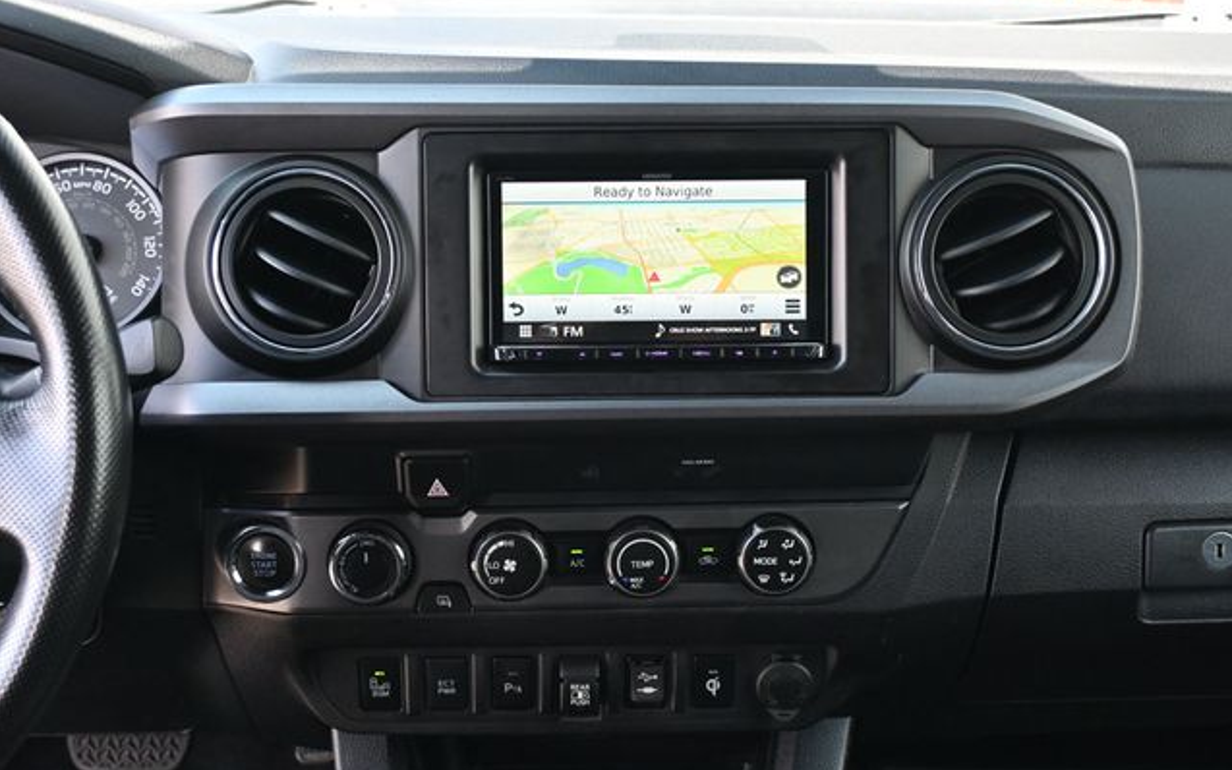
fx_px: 1494
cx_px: 617
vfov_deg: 28.9
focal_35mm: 45
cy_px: 400
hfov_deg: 44.8
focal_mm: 29
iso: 1000
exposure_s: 1/125
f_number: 4.8
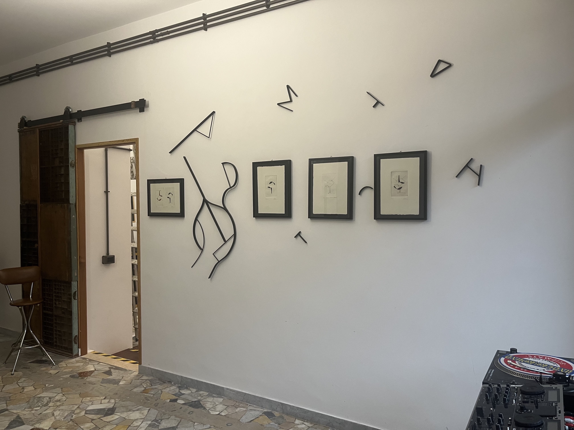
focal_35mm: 26
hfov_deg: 67.3
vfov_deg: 53.1
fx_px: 431
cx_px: 287
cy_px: 215
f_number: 1.6
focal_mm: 5.1
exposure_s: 1/50
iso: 125
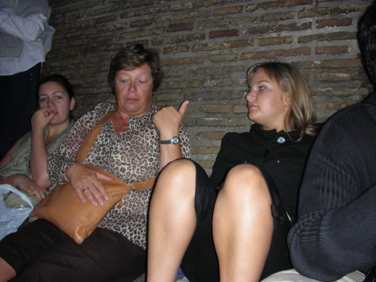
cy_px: 141
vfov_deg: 40.7
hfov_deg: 52.6
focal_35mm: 35
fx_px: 380
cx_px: 188
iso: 55
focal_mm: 5.8
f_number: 3
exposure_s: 1/60.1
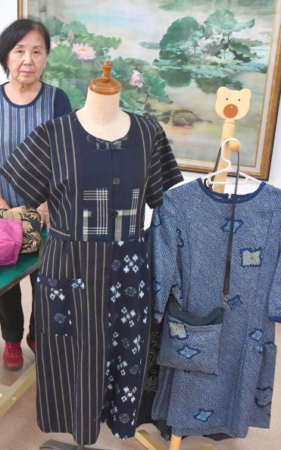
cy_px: 226
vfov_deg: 39.6
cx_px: 8
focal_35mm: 51
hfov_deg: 24.3
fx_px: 625
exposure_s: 1/125
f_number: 5.6
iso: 2000
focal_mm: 22
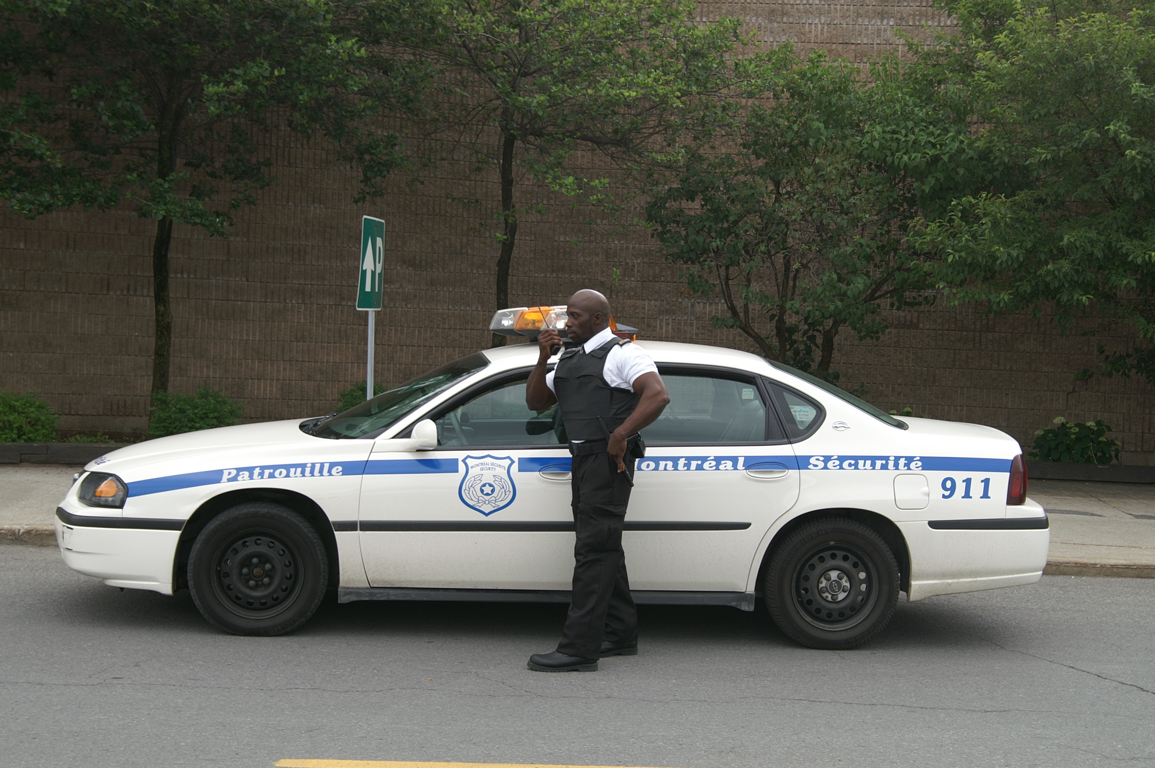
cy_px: 416
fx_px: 1877
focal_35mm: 59
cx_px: 607
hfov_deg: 34.2
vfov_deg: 23.1
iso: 100
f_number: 8
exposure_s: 1/80
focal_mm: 35
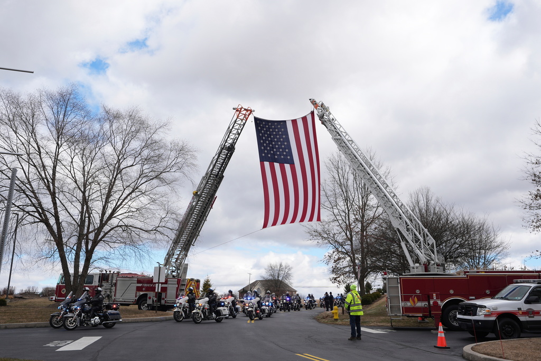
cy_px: 180
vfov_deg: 37.9
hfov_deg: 54.4
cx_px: 270
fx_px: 526
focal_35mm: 35
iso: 250
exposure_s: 1/800
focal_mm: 35
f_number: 5.6
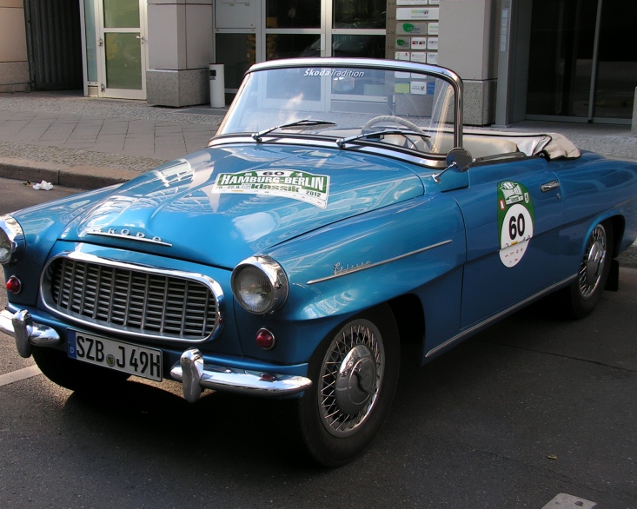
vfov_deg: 30.8
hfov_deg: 38.0
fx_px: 924
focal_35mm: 49
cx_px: 306
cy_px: 258
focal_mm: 7.8
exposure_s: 1/160
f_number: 3.2
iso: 64
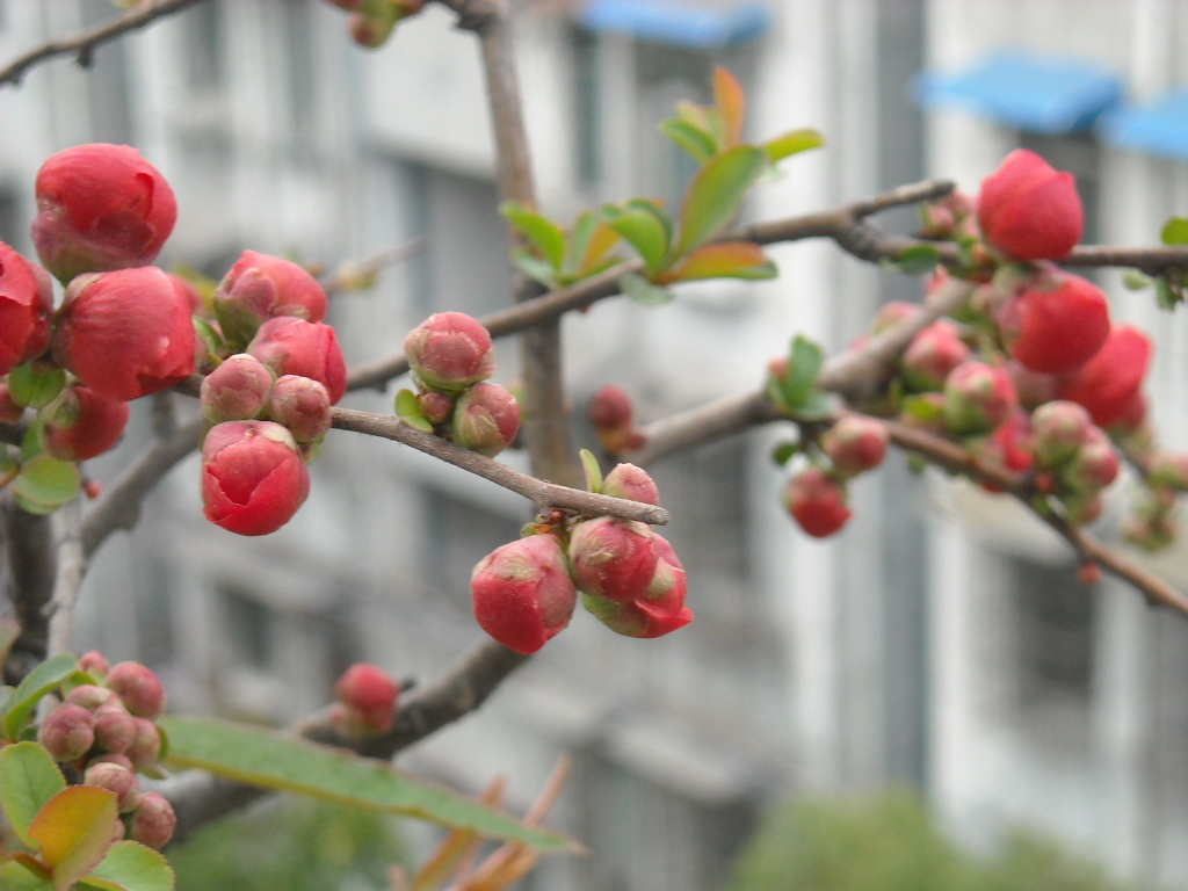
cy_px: 446
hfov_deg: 18.7
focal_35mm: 105
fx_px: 3604
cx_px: 594
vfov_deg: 14.1
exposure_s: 1/125
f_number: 9.3
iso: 248
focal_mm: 17.1
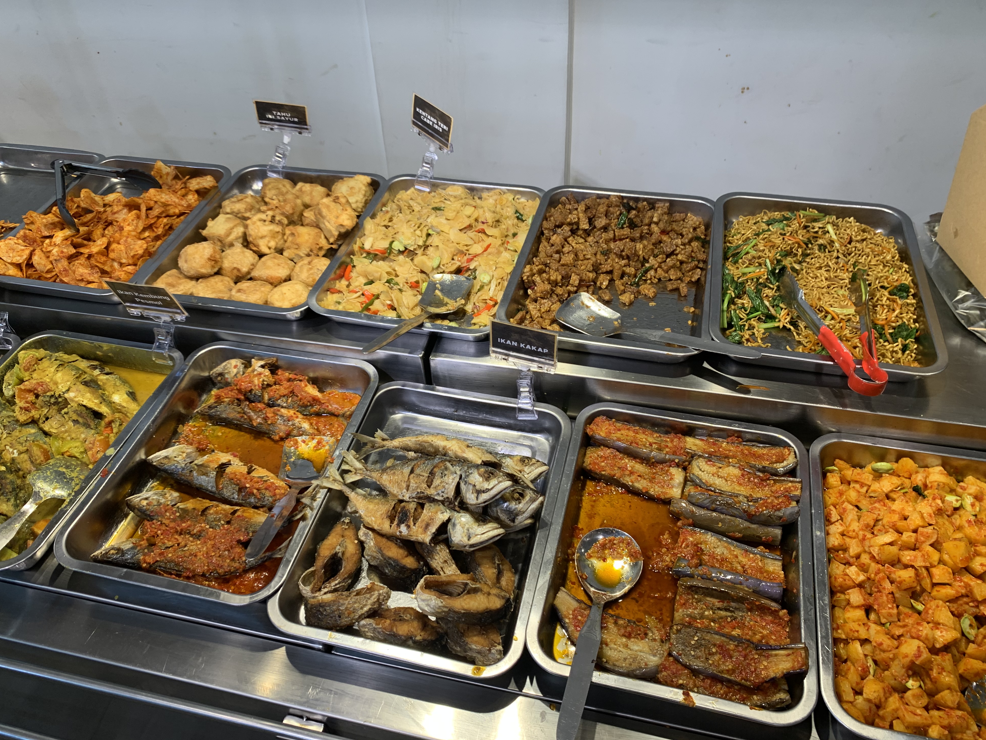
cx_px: 482
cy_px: 366
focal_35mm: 27
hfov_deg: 65.3
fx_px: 769
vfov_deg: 51.4
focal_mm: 4.25
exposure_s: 1/50
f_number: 1.8
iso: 50
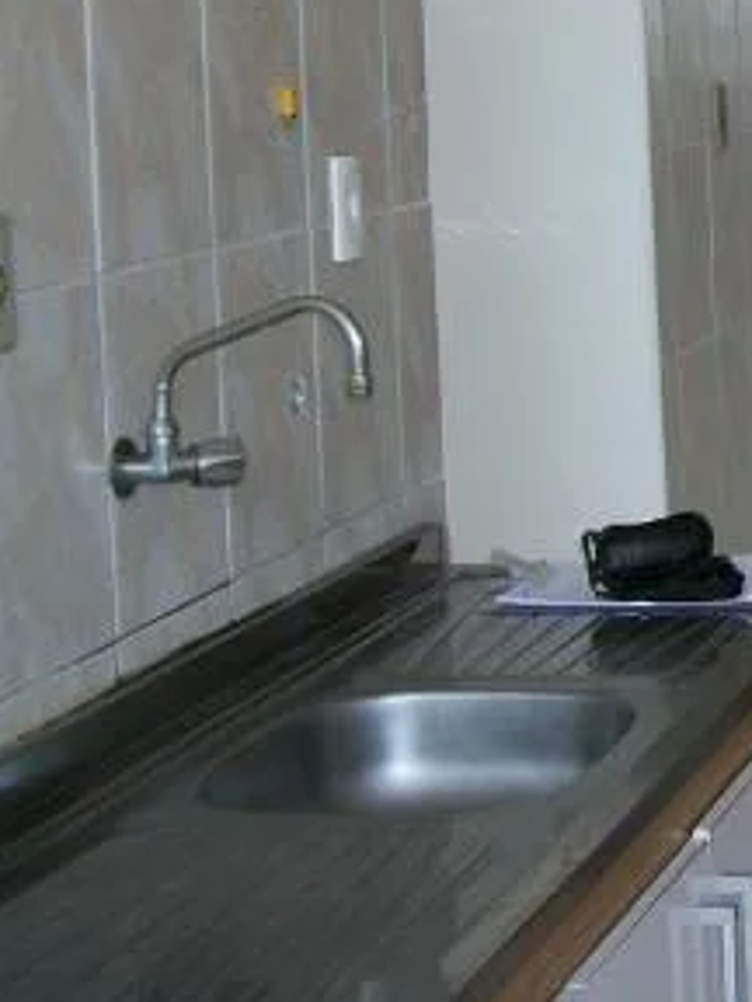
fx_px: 2578
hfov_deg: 14.9
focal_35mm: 89
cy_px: 21
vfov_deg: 21.3
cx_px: 1271
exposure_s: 1/60
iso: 80
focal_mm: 5.7
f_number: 2.9
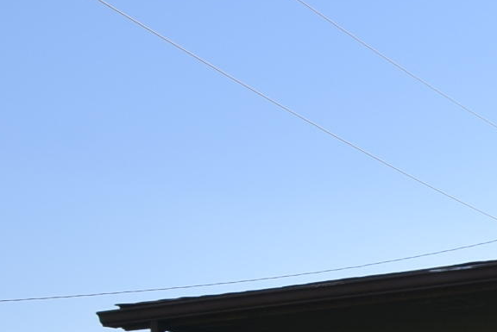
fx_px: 1506
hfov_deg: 13.4
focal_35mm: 109
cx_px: 1214
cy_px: 471
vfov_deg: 12.1
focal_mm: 14
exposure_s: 1/250
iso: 220
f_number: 8
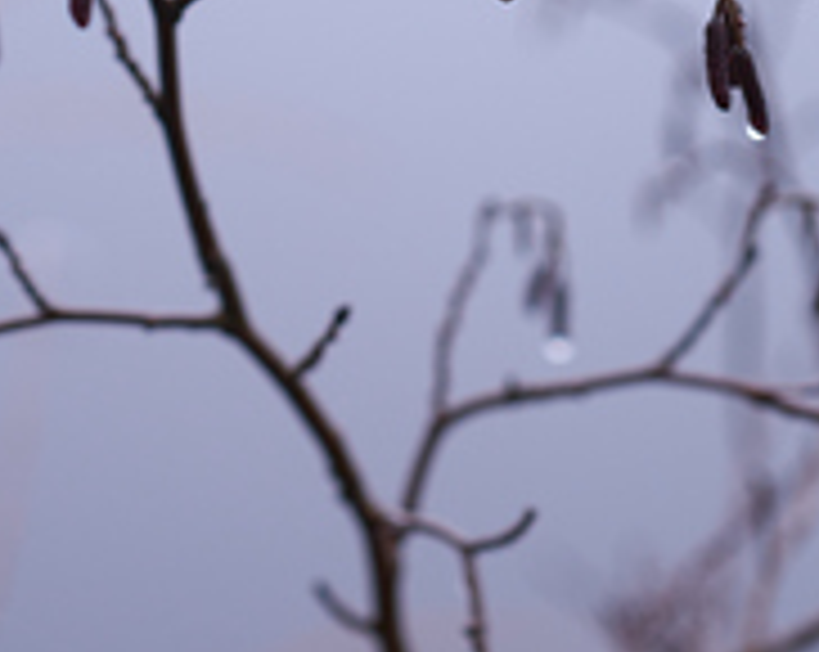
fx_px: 6002
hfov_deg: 7.8
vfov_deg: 6.2
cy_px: 227
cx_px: 536
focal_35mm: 248
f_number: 2.8
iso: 100
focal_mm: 75
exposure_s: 1/30
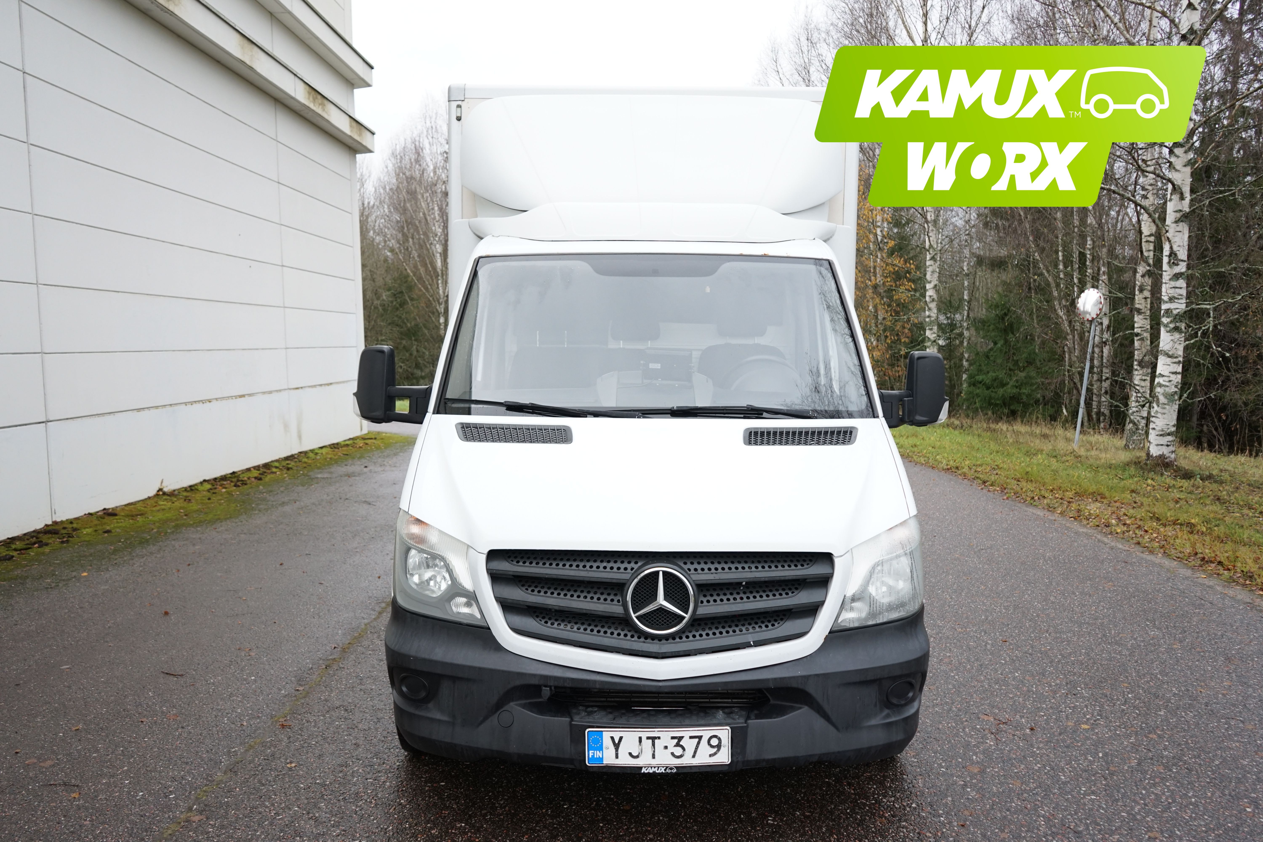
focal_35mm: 28
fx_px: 982
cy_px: 421
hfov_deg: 65.5
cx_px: 632
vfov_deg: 46.4
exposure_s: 1/125
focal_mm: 28
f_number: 5
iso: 800
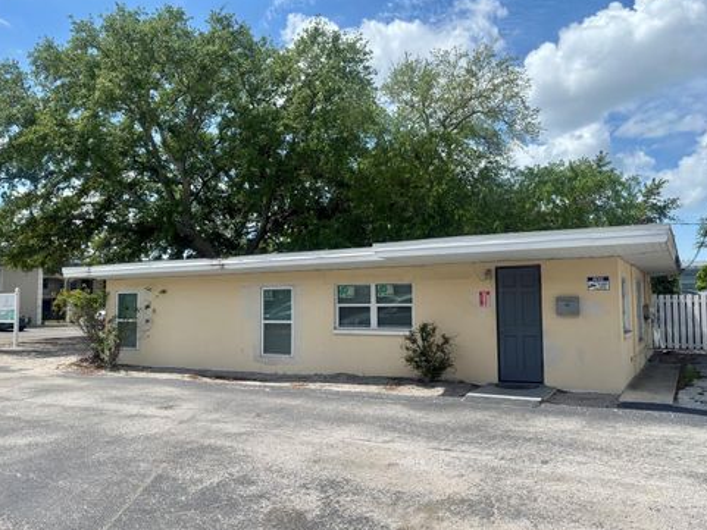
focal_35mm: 27
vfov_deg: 51.4
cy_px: 265
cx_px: 354
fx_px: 552
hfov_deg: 65.3
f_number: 1.6
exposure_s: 1/3534
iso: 50
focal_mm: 5.96
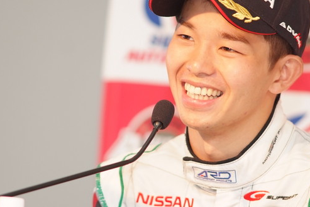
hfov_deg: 5.2
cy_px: 96
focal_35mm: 394
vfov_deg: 3.5
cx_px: 139
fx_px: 3394
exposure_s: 1/125
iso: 800
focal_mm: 180
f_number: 2.8
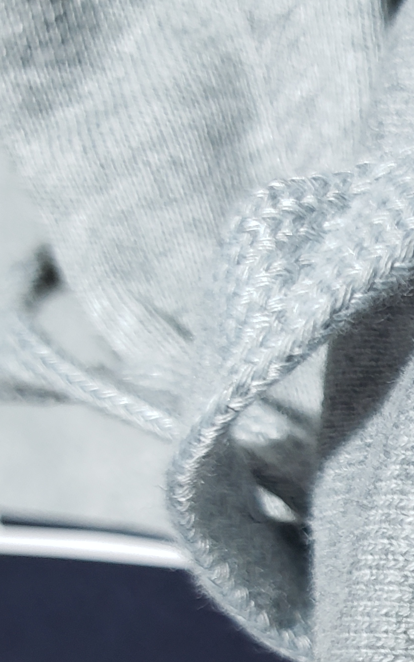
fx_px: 1498
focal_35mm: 83
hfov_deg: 13.8
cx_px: 780
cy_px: 674
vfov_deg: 23.8
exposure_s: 1/100
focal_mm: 4.3
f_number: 1.5
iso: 80
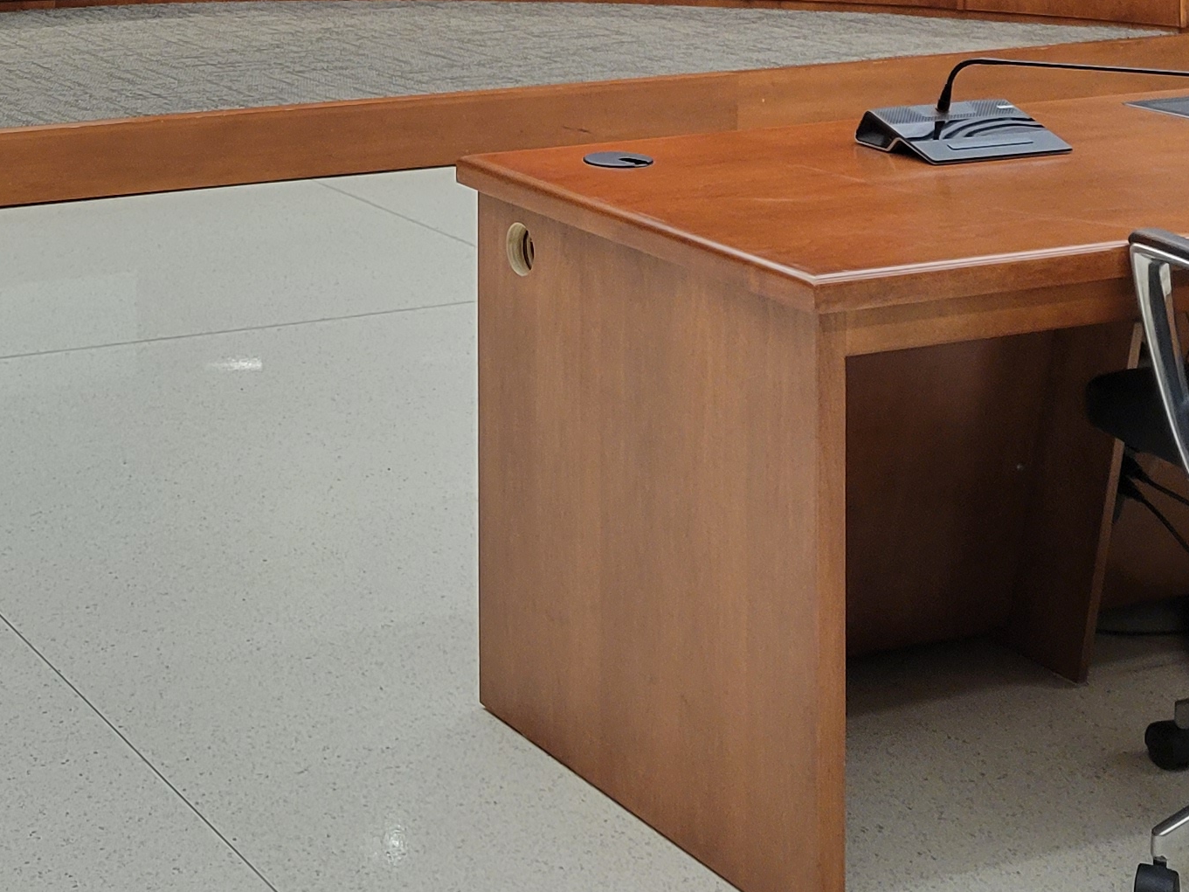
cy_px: -133
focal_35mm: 77
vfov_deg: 18.3
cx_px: 163
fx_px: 2645
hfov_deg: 24.7
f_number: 1.8
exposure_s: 1/120
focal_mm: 5.4
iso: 200
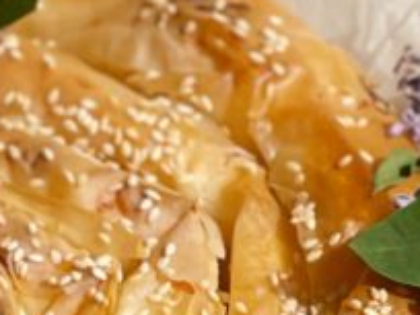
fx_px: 4574
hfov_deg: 5.1
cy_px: 350
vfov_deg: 3.9
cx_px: -465
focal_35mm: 377
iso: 32
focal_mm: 7.5
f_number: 2.2
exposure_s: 1/2597
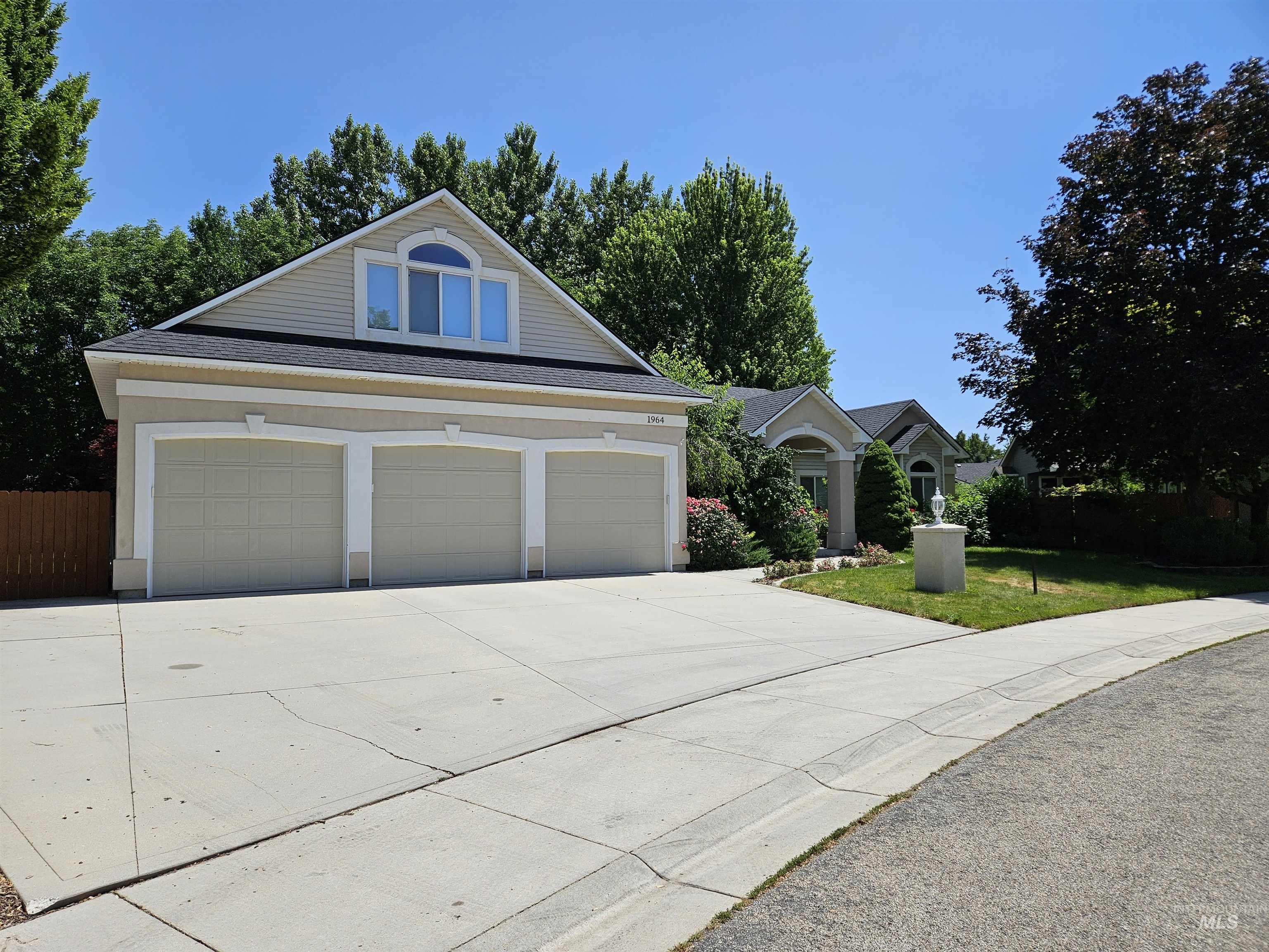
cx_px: 634
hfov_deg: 73.9
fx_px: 843
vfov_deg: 58.9
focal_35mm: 23
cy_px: 476
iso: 25
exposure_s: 1/3134
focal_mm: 5.4
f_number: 1.8
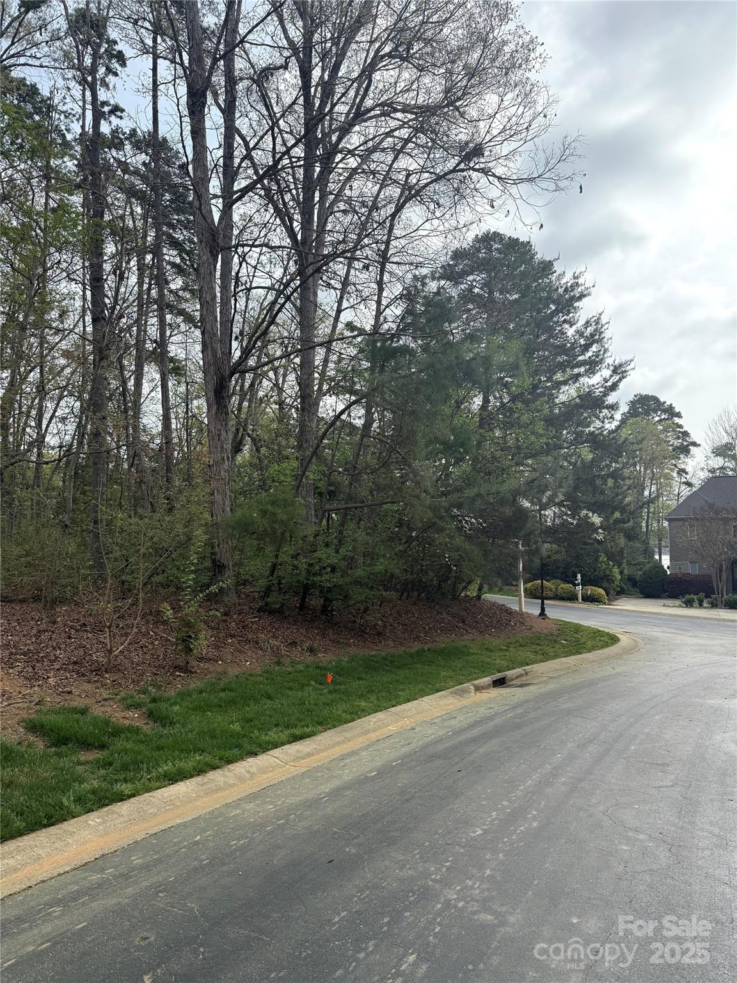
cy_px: 492
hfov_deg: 56.8
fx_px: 681
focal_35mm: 24
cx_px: 368
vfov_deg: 71.6
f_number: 1.78
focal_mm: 6.76
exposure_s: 1/3584
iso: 100
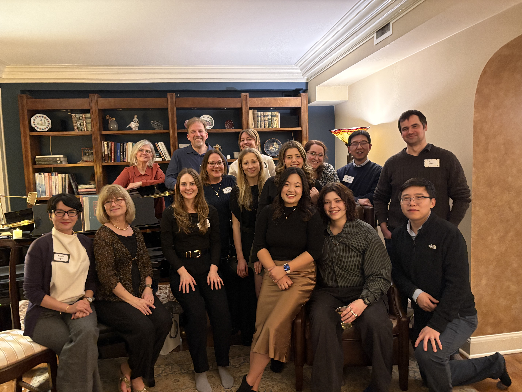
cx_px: 261
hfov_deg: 67.3
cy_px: 196
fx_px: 392
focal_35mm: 26
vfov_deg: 53.1
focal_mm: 5.96
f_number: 1.6
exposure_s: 1/30
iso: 800
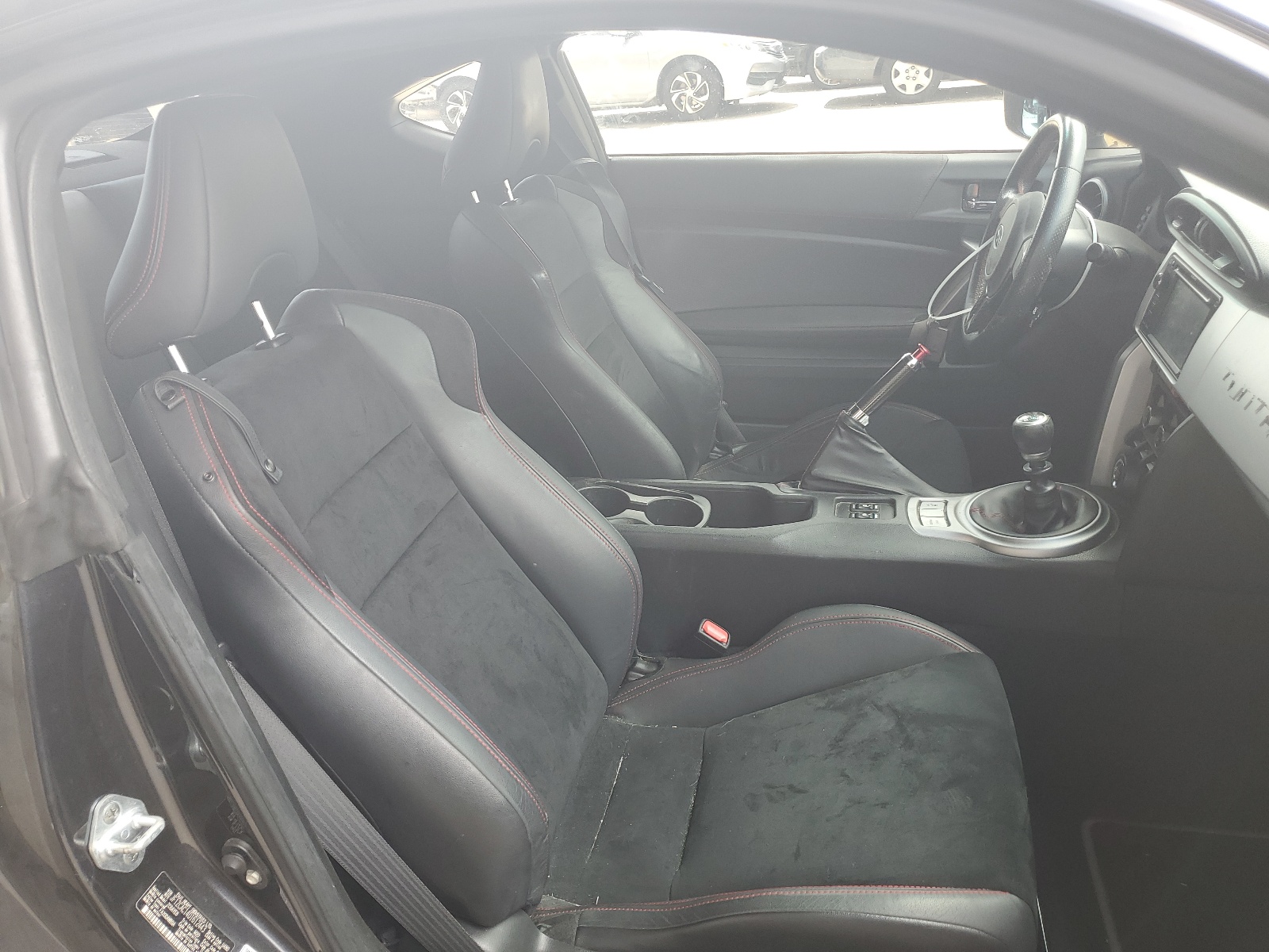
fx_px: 953
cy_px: 476
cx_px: 634
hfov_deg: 67.3
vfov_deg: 53.1
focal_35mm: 26
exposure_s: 1/132
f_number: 1.5
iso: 50
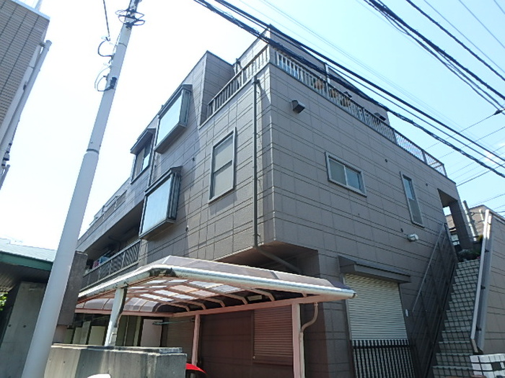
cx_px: 252
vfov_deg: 63.4
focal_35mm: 21
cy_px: 189
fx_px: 306
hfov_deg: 79.0
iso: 125
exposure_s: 1/500
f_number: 3.5
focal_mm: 3.7
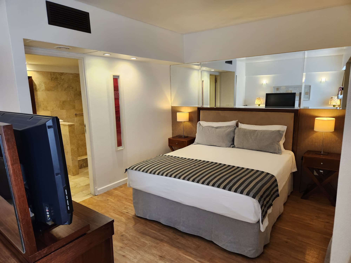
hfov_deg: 73.9
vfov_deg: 58.9
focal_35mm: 23
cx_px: 176
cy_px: 132
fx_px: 233
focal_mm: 5.4
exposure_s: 1/100
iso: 160
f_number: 1.8
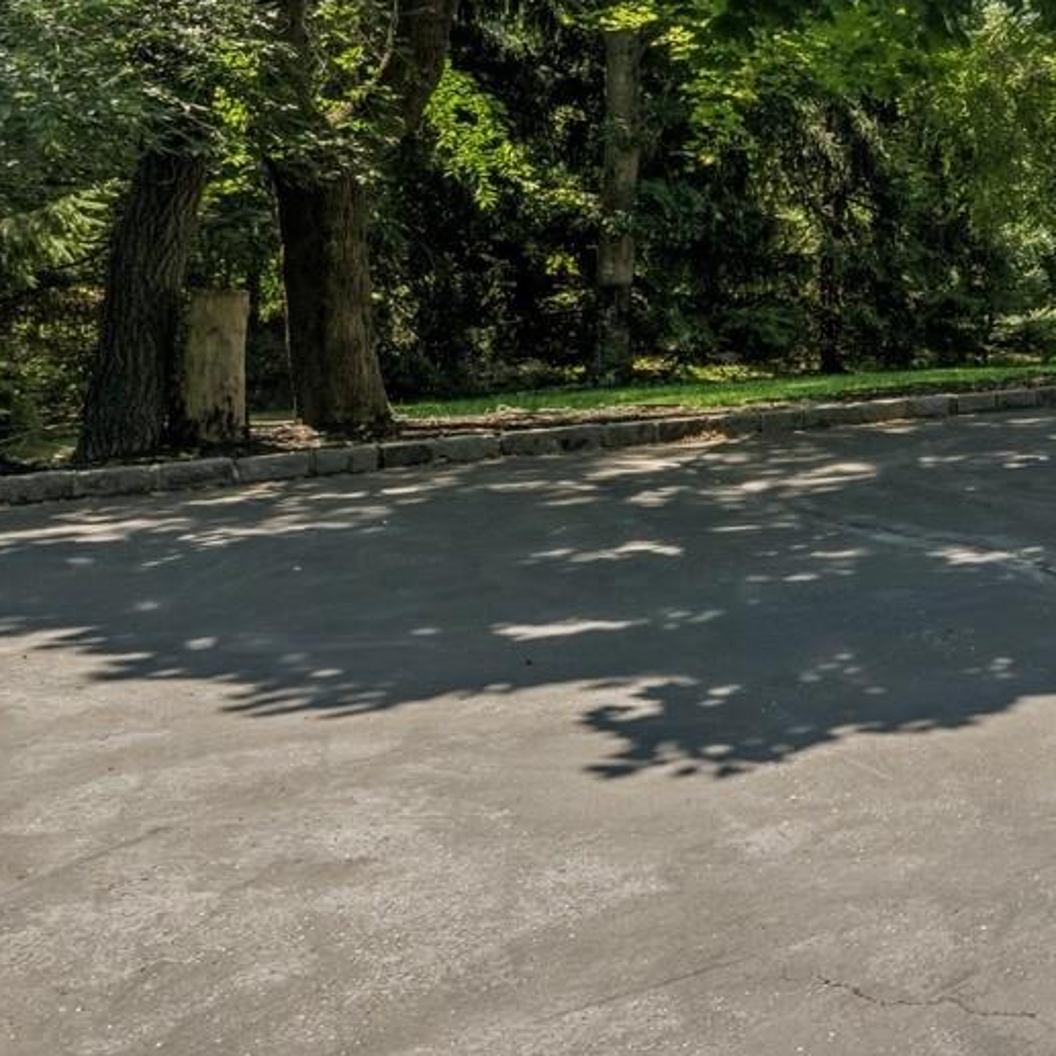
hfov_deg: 27.8
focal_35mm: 50
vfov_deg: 32.9
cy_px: 190
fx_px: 1726
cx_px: 1399
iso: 200
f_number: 9
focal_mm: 19
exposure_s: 1/250
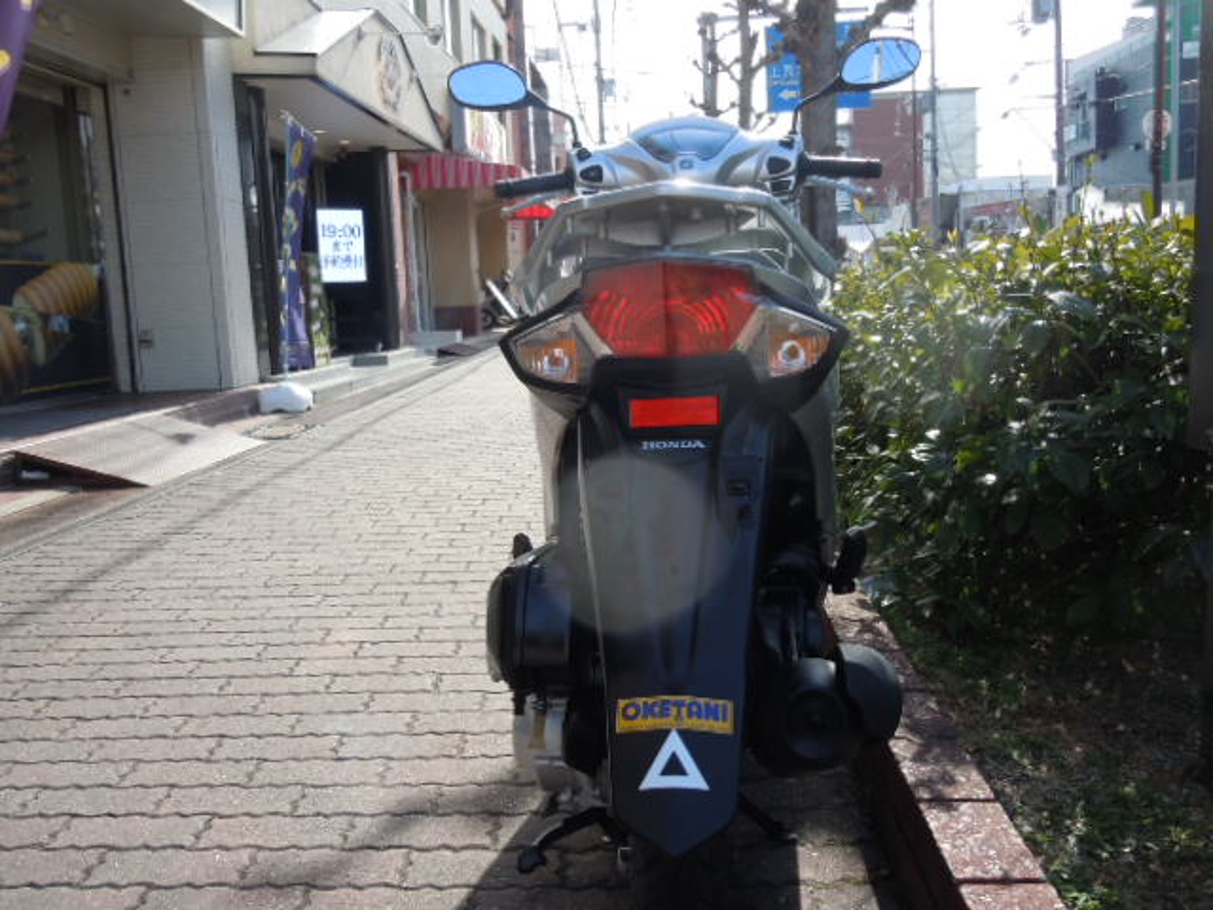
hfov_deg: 55.4
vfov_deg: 42.9
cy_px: 455
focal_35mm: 33
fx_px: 1156
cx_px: 606
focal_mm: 5.9
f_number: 4
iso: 100
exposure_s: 1/250
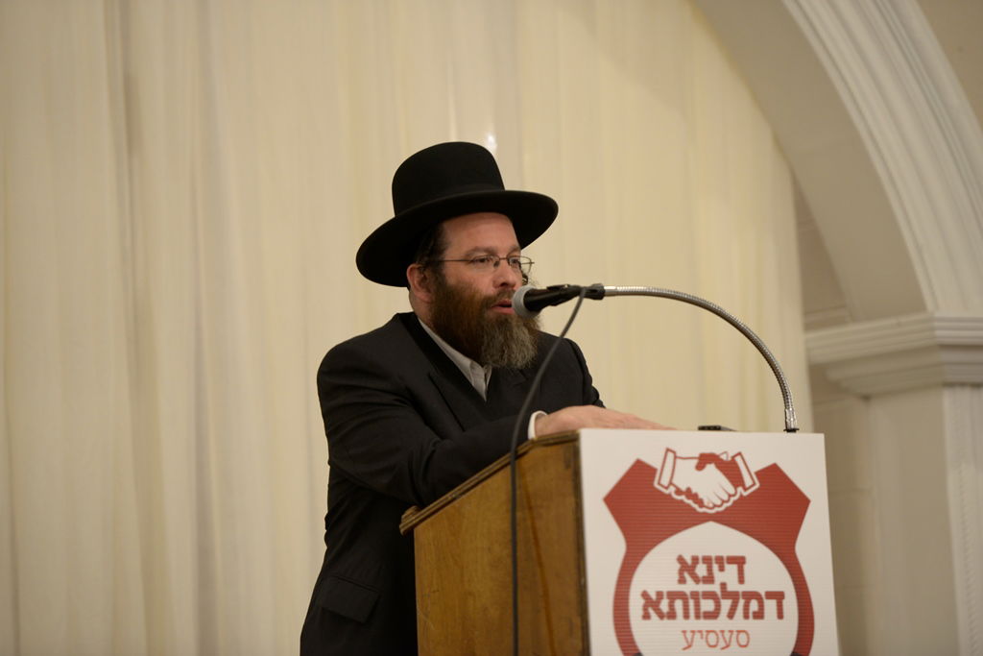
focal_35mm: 160
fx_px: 4369
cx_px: 492
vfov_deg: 8.6
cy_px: 328
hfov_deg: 12.8
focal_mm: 160
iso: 1000
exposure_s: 1/100
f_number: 2.8
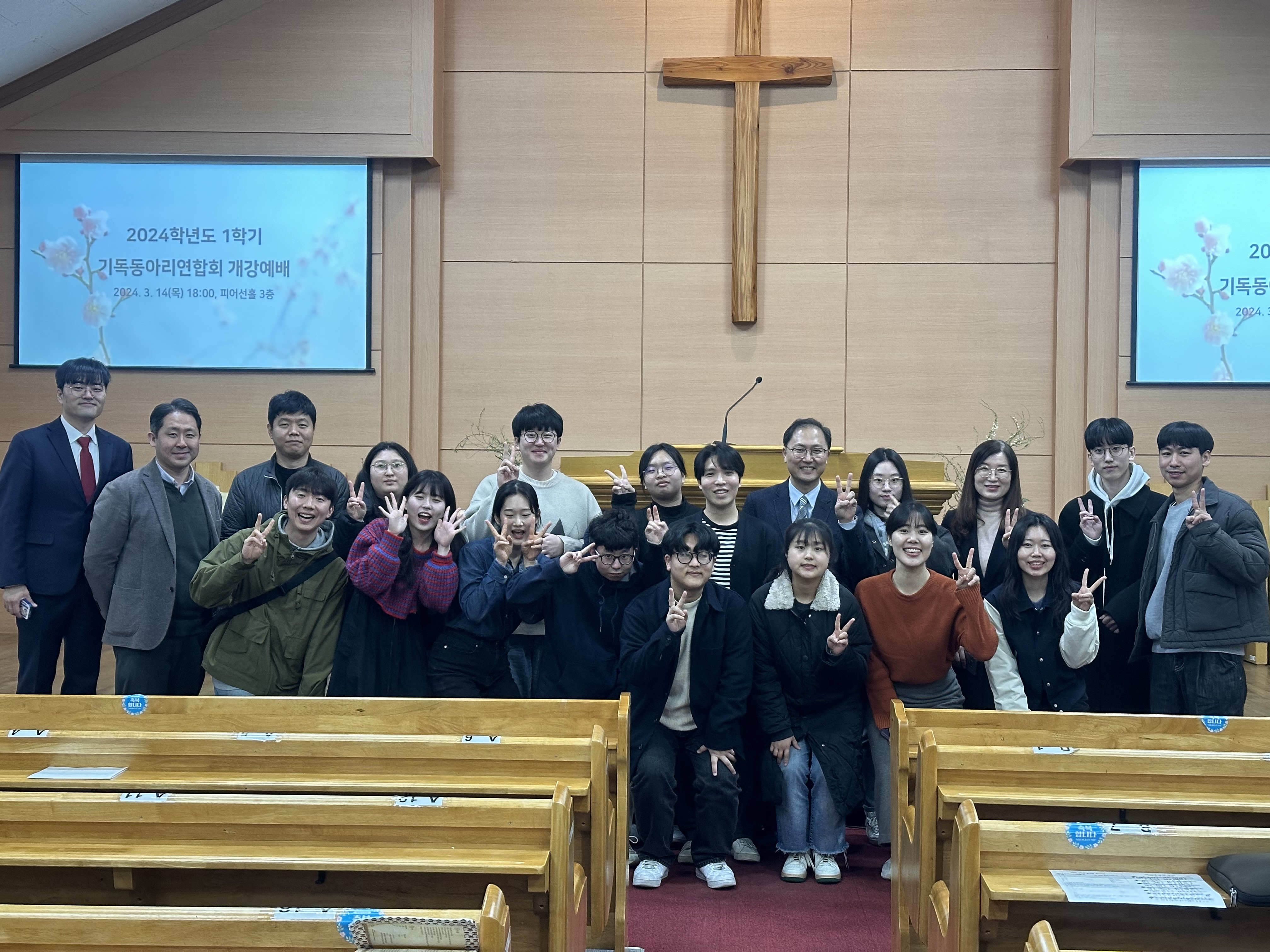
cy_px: 476
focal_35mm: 48
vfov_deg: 30.3
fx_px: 1761
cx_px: 635
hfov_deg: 39.7
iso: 200
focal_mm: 6.86
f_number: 1.78
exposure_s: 1/60
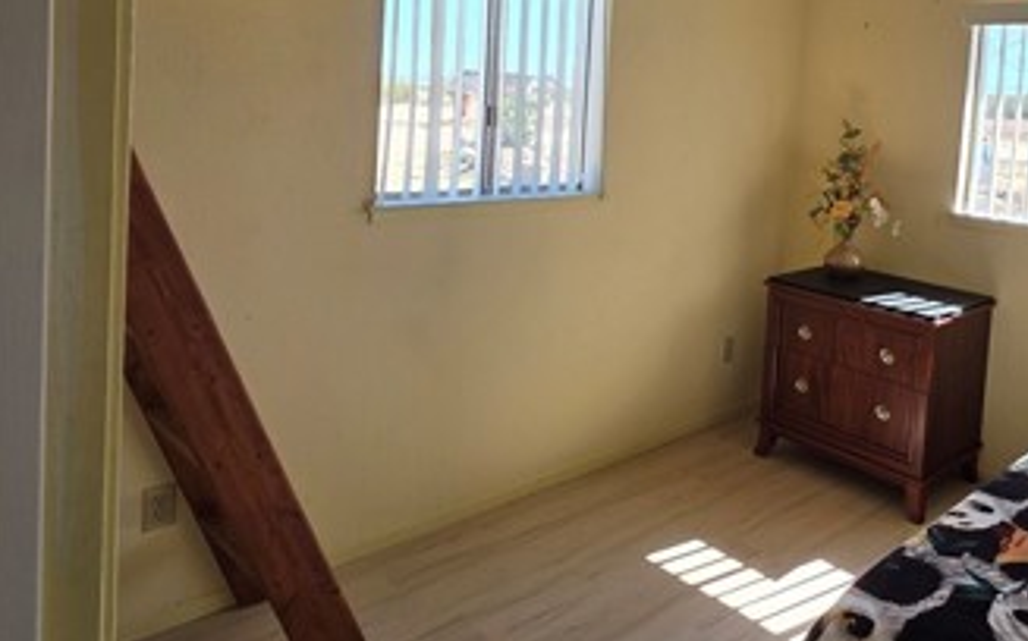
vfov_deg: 44.1
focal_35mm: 27
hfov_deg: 65.3
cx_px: 739
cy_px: 145
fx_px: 756
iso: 40
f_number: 1.9
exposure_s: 1/256
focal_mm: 2.2
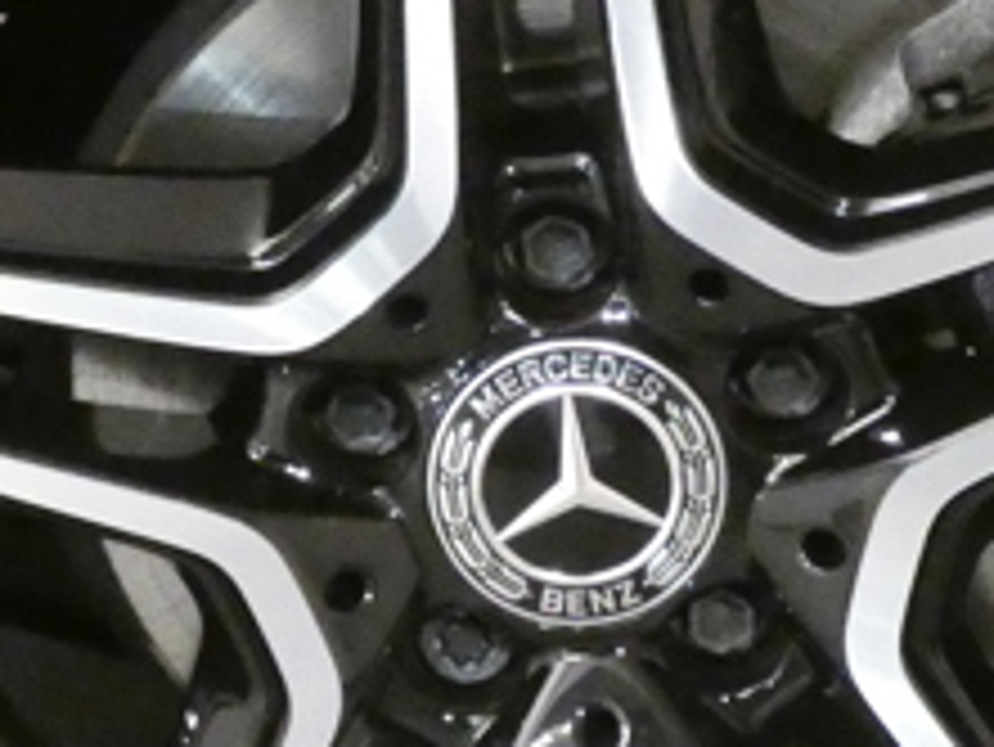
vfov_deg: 12.8
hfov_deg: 17.0
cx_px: 562
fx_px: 3333
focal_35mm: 116
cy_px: 472
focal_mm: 5.8
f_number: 3.4
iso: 3200
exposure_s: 1/60
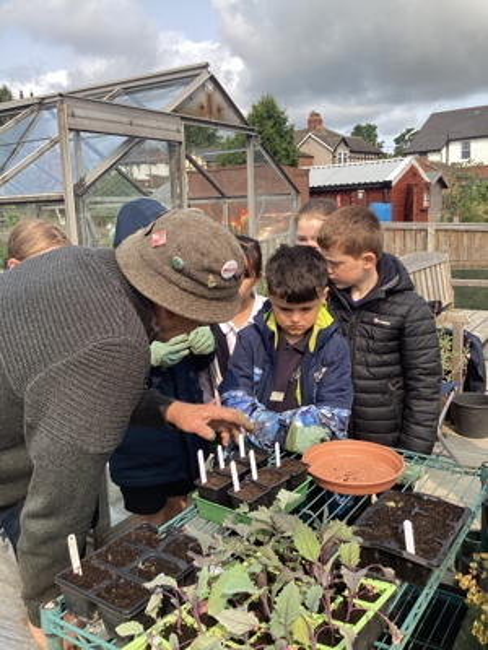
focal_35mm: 31
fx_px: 583
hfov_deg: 45.4
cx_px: 244
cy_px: 325
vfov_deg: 58.4
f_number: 2.4
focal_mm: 3.3
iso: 25
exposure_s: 1/657
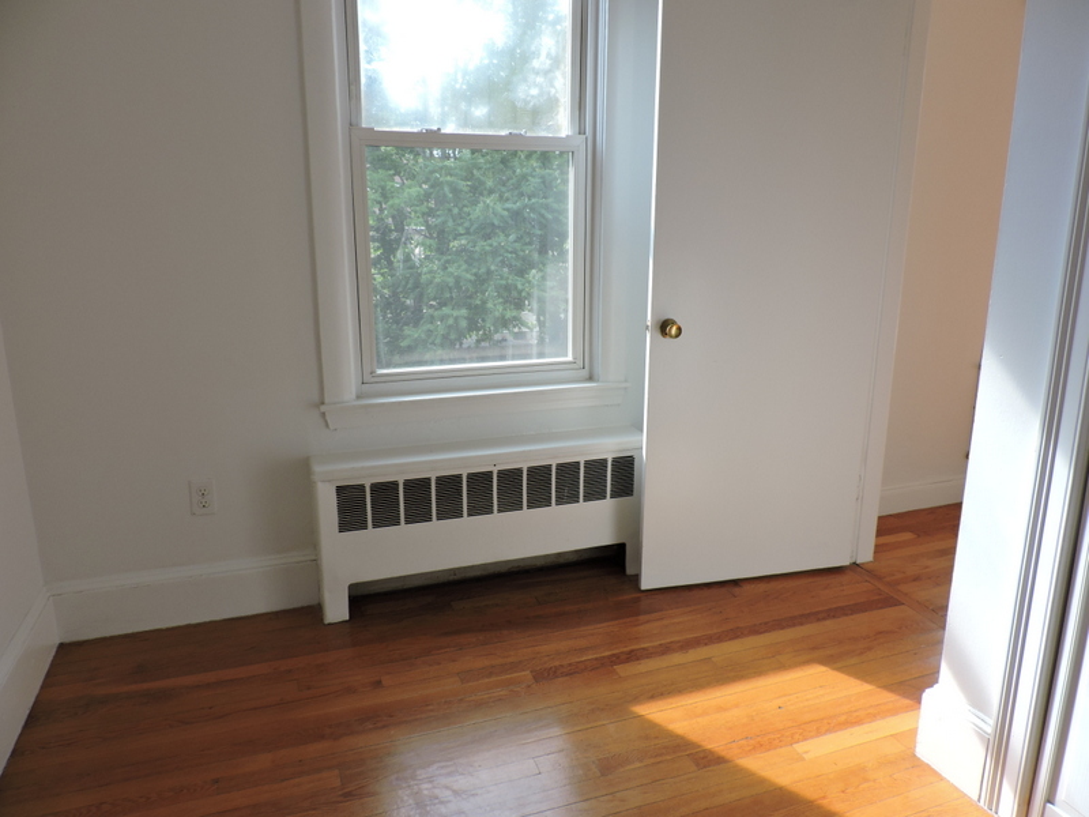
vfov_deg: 56.8
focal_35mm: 24
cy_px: 408
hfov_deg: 71.6
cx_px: 544
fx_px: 755
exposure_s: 1/125
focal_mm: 4.3
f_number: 3
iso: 100
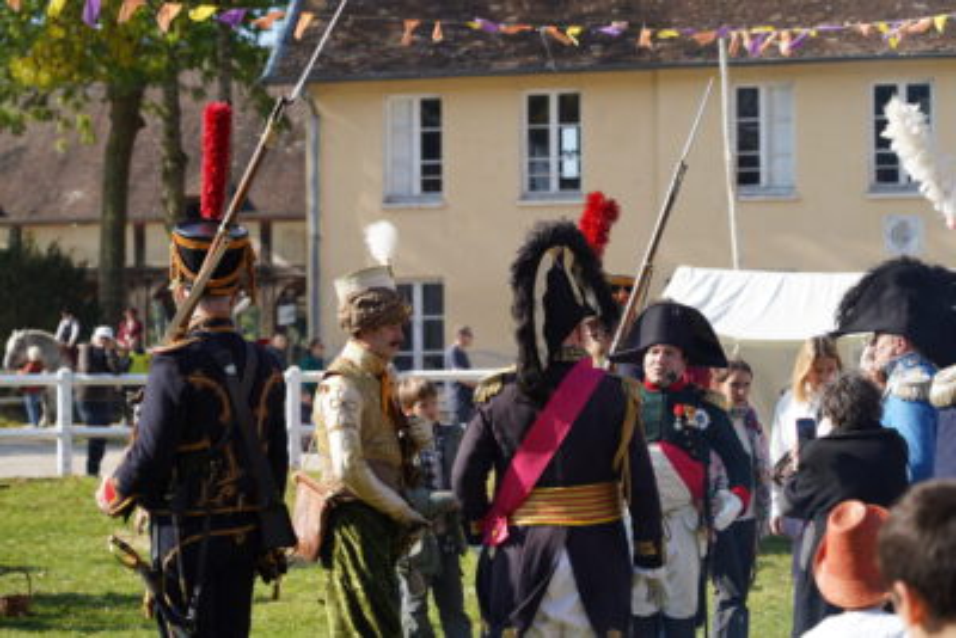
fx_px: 2683
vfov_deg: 13.6
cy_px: 319
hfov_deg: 20.2
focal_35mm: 101
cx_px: 478
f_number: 5.6
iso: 100
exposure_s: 1/320
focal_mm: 101
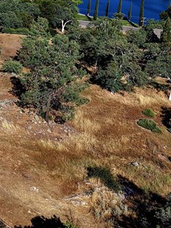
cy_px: 96
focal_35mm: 85
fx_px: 559
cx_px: -95
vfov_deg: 23.0
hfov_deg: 15.8
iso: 110
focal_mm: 8.67
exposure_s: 1/5000
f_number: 1.8
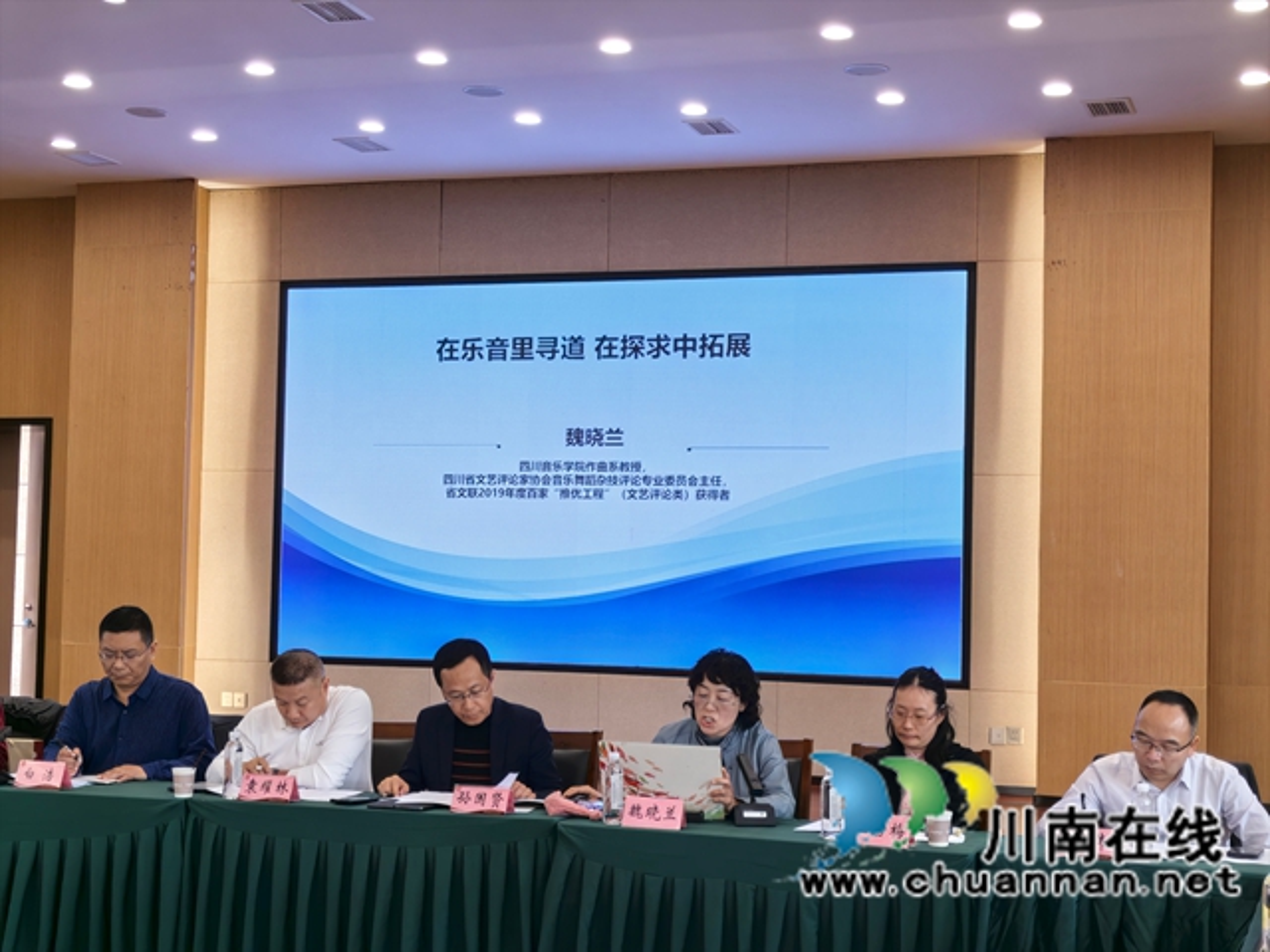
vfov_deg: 27.0
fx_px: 1981
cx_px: 635
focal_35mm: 54
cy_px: 476
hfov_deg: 35.5
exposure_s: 1/98.8
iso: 80
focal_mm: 5.52
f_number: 1.9
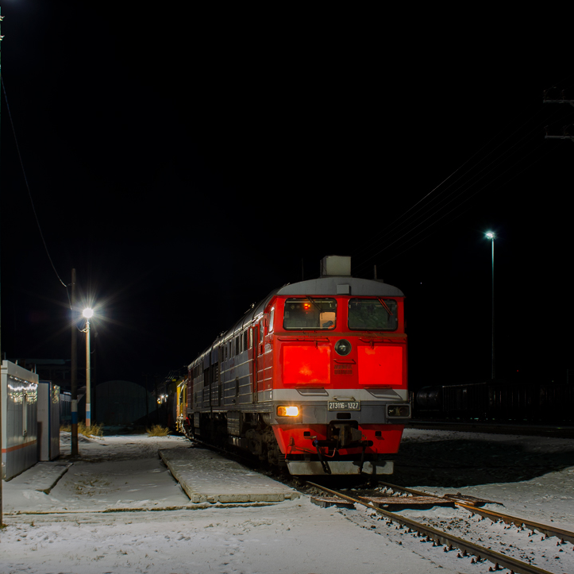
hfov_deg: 33.4
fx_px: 957
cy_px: 270
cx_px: 283
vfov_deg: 33.4
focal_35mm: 51
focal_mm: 24
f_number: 8
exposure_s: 2.5
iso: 200
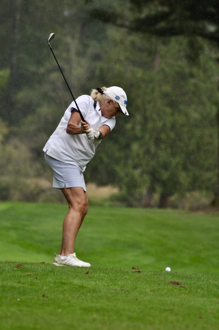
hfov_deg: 3.4
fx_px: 3705
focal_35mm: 405
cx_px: 110
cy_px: 165
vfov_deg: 5.1
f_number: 5.6
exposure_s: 1/1000
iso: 400
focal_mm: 270
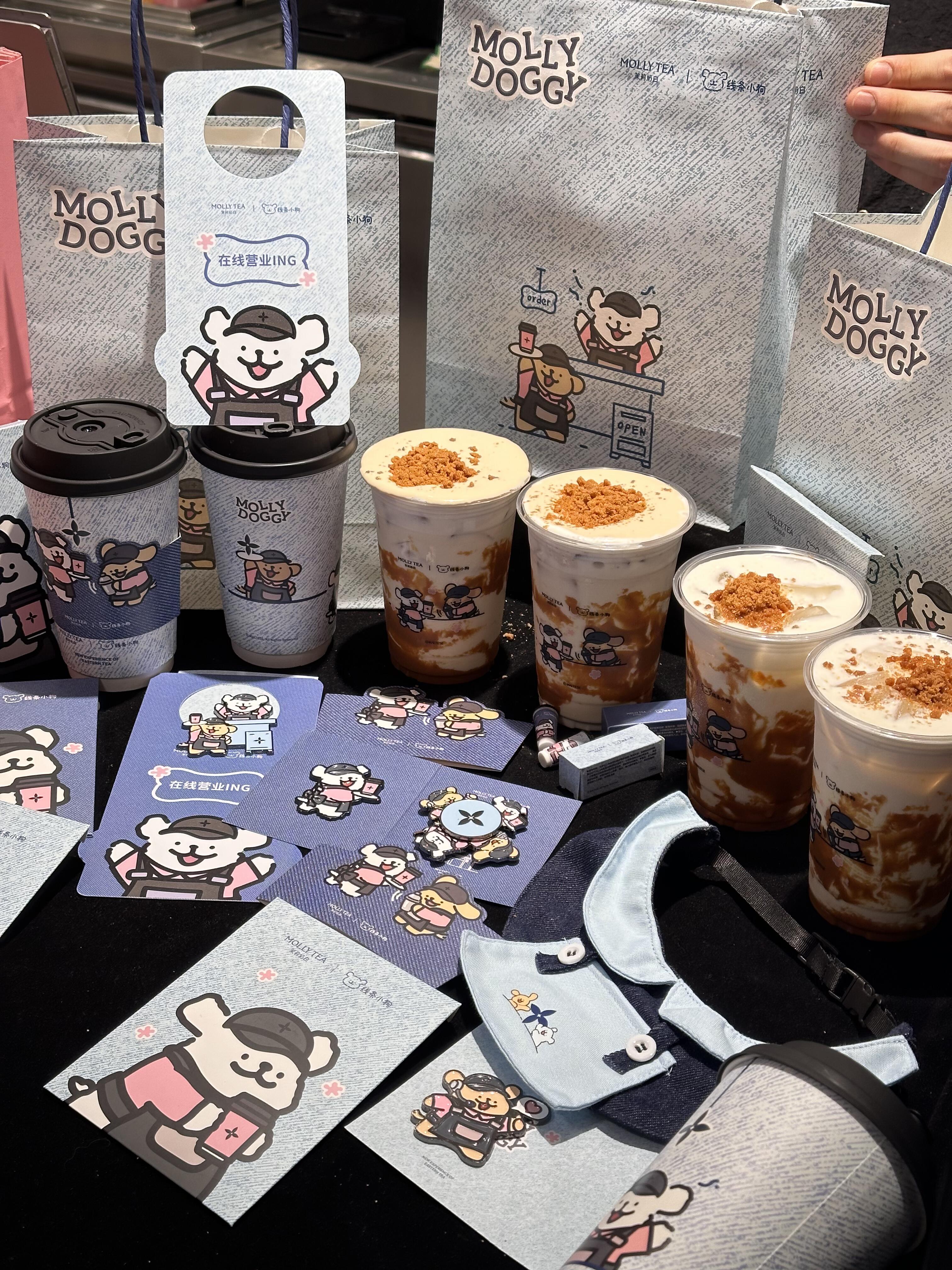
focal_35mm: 48
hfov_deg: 30.3
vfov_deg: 39.7
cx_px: 476
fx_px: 1760
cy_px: 635
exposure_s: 1/121
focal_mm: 6.86
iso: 64
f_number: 1.78
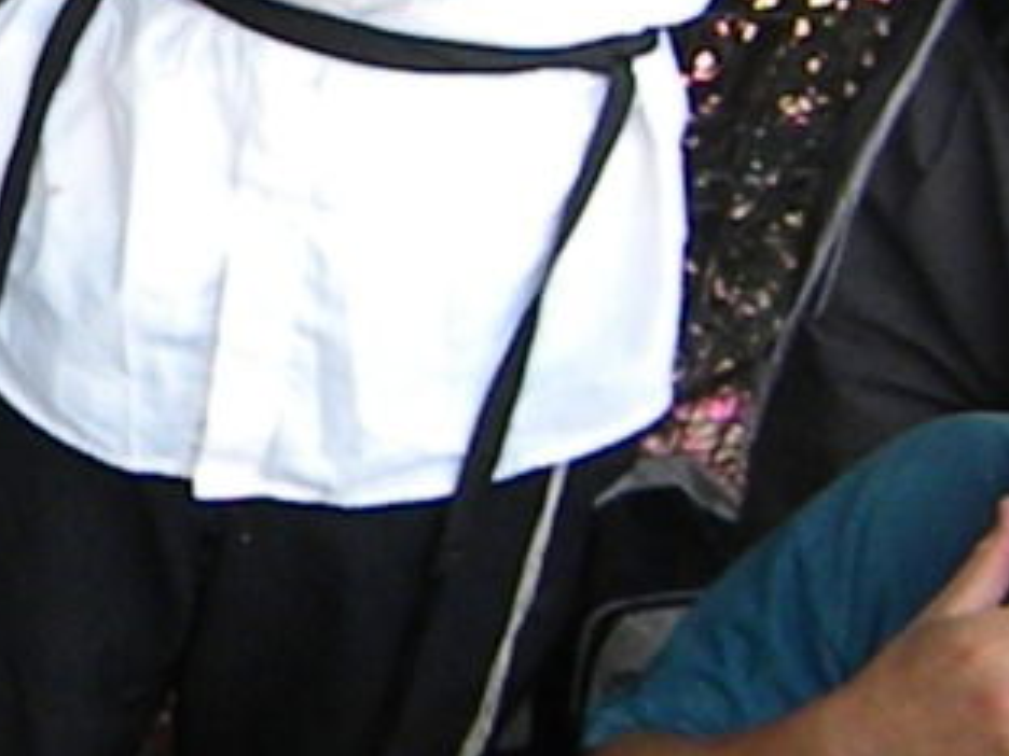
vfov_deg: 16.0
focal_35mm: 92
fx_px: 2682
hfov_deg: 18.5
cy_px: 165
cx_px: -569
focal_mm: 5
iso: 720
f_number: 3.5
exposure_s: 1/746
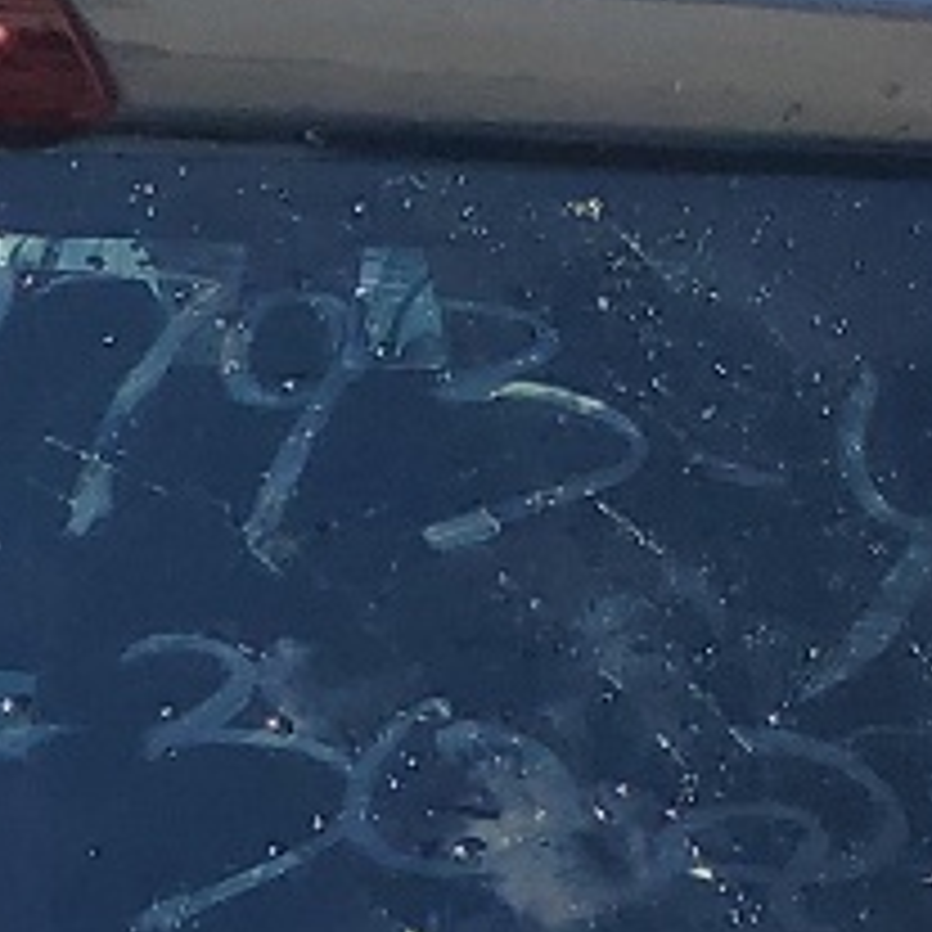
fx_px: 5422
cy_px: 1950
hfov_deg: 9.5
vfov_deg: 9.1
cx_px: -459
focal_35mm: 178
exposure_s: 1/2500
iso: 50
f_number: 1.5
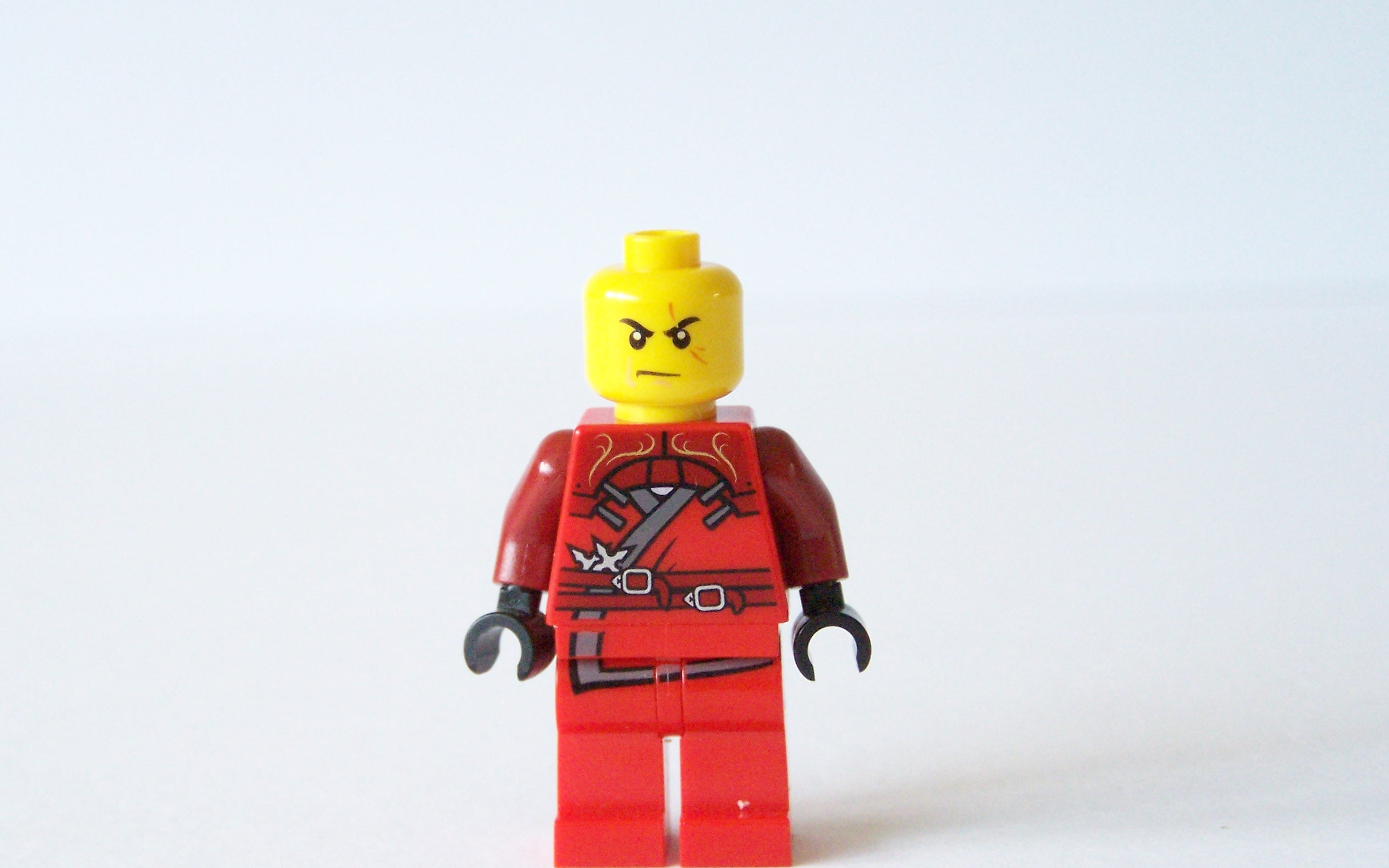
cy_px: 498
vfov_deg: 18.1
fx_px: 2725
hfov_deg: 28.6
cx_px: 688
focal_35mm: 72
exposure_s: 1/180
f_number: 3.2
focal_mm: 11.1
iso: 400
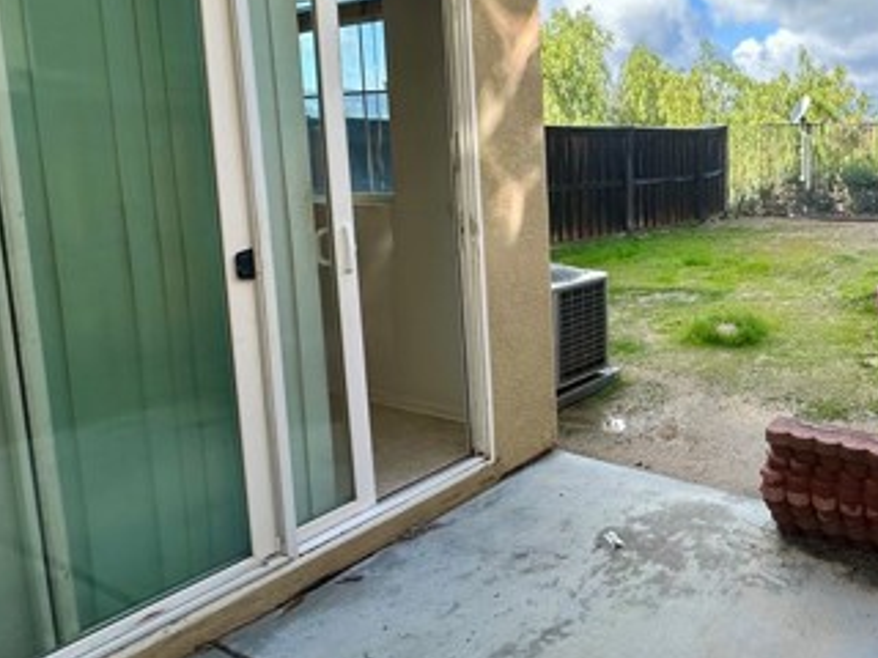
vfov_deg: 48.9
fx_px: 710
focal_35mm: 28
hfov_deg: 55.6
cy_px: 219
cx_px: 779
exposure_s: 1/520
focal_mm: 2.22
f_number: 2.2
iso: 40
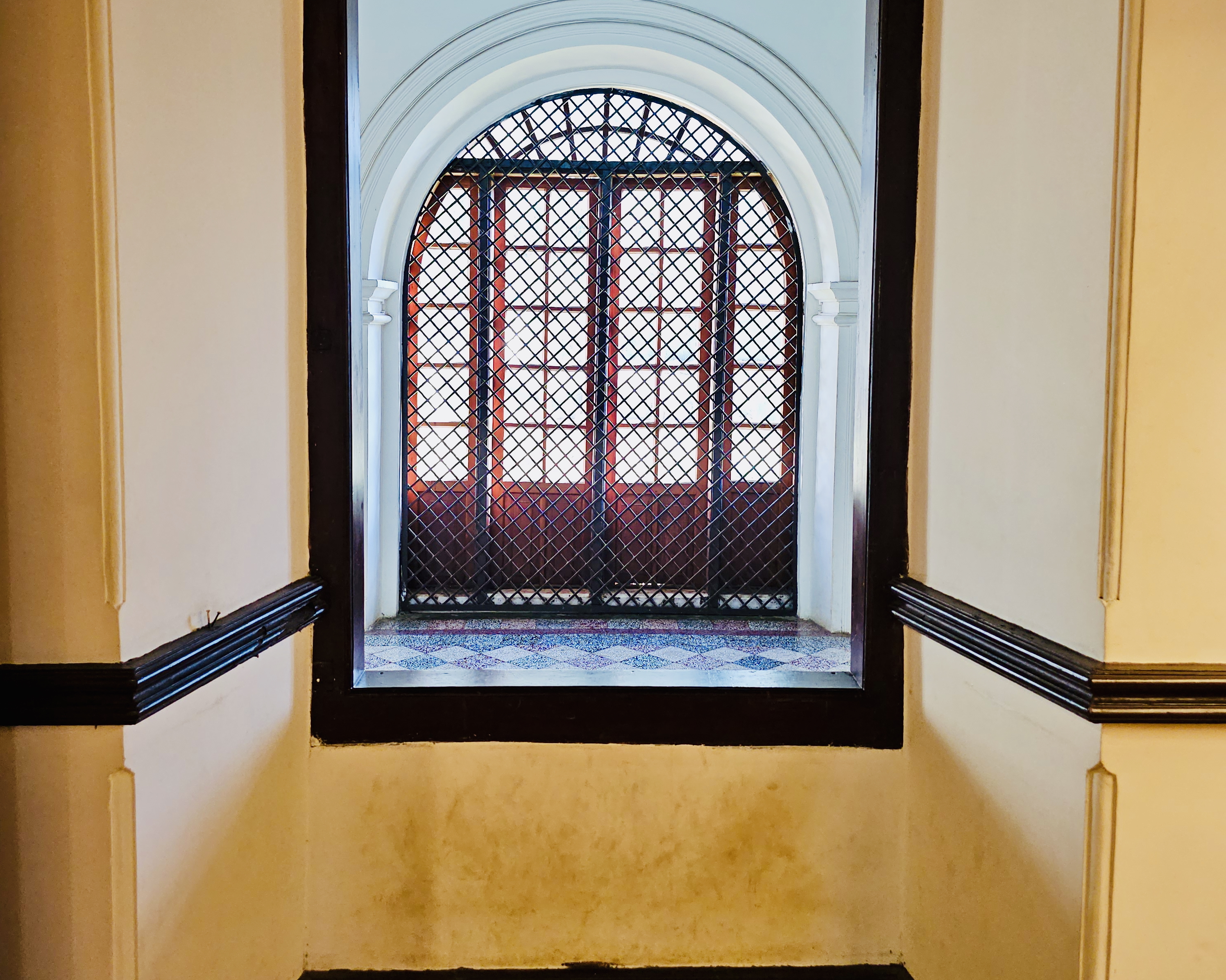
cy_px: 413
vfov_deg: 48.3
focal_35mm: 30
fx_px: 1089
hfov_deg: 58.8
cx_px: 613
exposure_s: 1/100
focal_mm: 6.3
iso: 125
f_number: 1.7
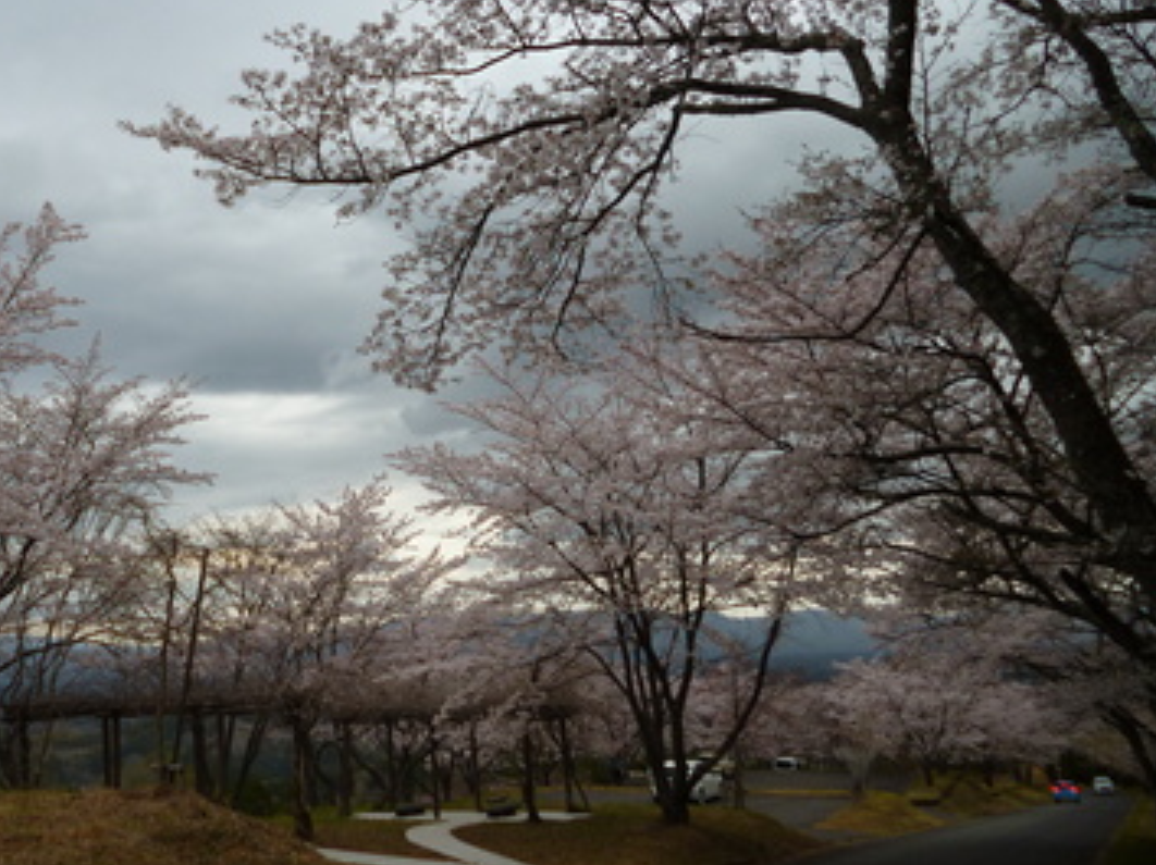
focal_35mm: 38
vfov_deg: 37.6
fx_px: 1268
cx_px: 382
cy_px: 359
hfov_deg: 48.2
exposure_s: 1/320
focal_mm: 5
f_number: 3.1
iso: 100
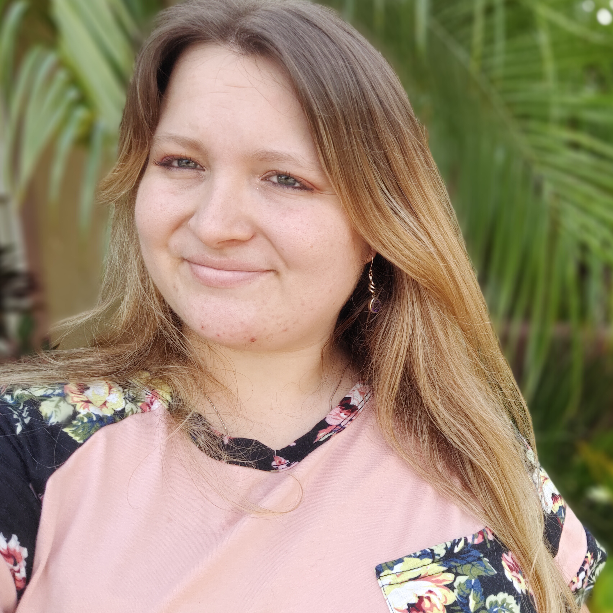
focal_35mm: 35
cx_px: 404
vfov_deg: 47.2
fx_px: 701
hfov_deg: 46.5
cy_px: 303
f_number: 1.9
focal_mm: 3.86
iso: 50
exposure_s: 1/151
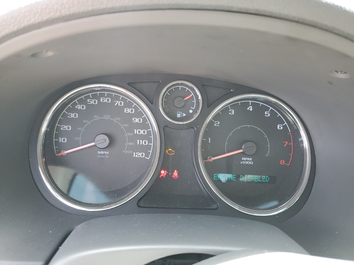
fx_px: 266
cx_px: 177
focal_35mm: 26
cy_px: 132
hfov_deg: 67.3
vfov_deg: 53.1
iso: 99
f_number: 1.5
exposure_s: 1/120
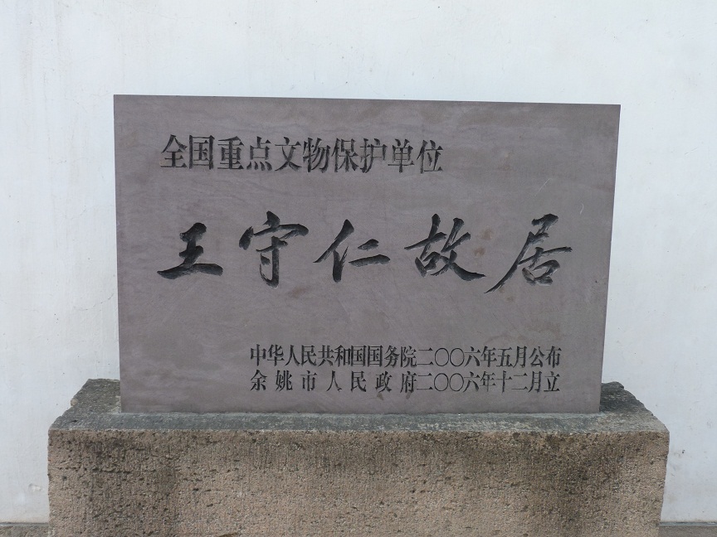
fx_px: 891
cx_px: 358
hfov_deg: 43.9
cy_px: 268
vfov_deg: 33.6
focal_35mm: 43
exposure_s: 1/100
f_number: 3.6
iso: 80
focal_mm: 7.8
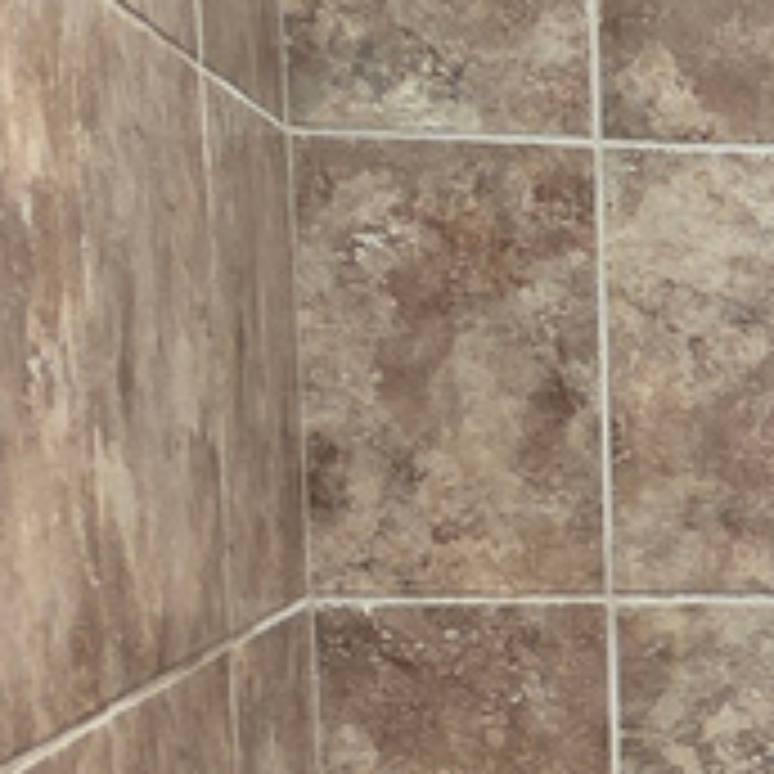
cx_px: 1282
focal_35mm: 90
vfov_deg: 18.8
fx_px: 2277
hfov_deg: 16.8
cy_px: 770
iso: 400
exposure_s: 1/60
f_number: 1.9
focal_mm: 2.2
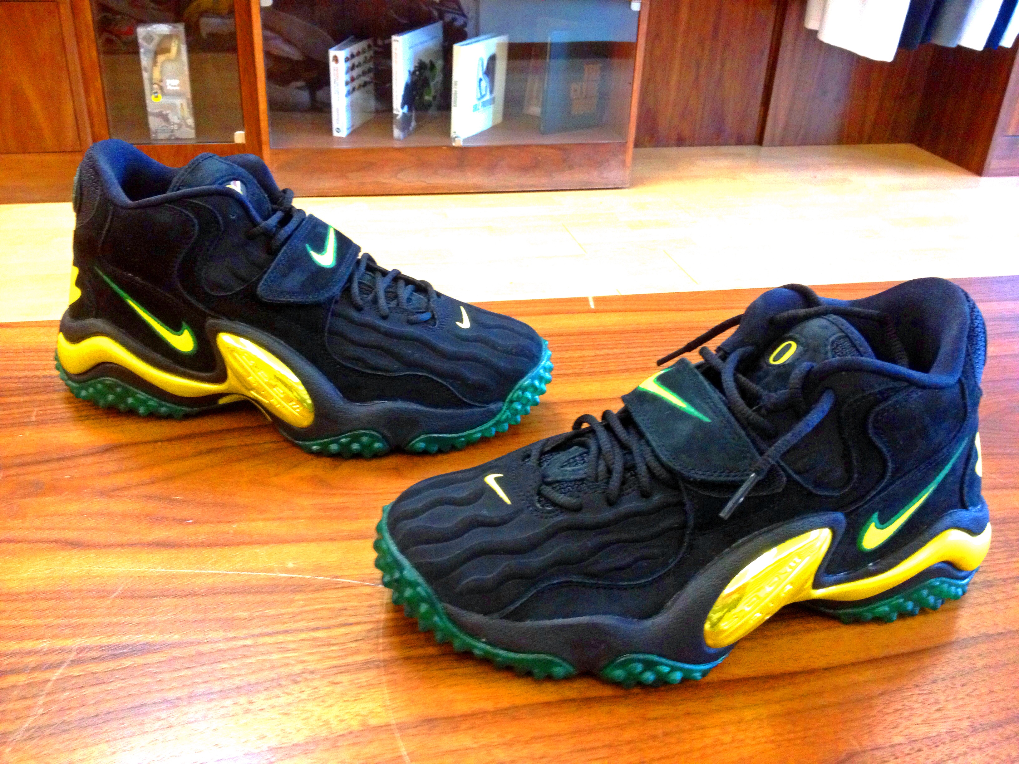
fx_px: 1030
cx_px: 510
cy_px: 382
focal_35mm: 35
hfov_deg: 52.6
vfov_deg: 40.7
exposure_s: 1/20
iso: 320
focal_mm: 4.28
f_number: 2.4
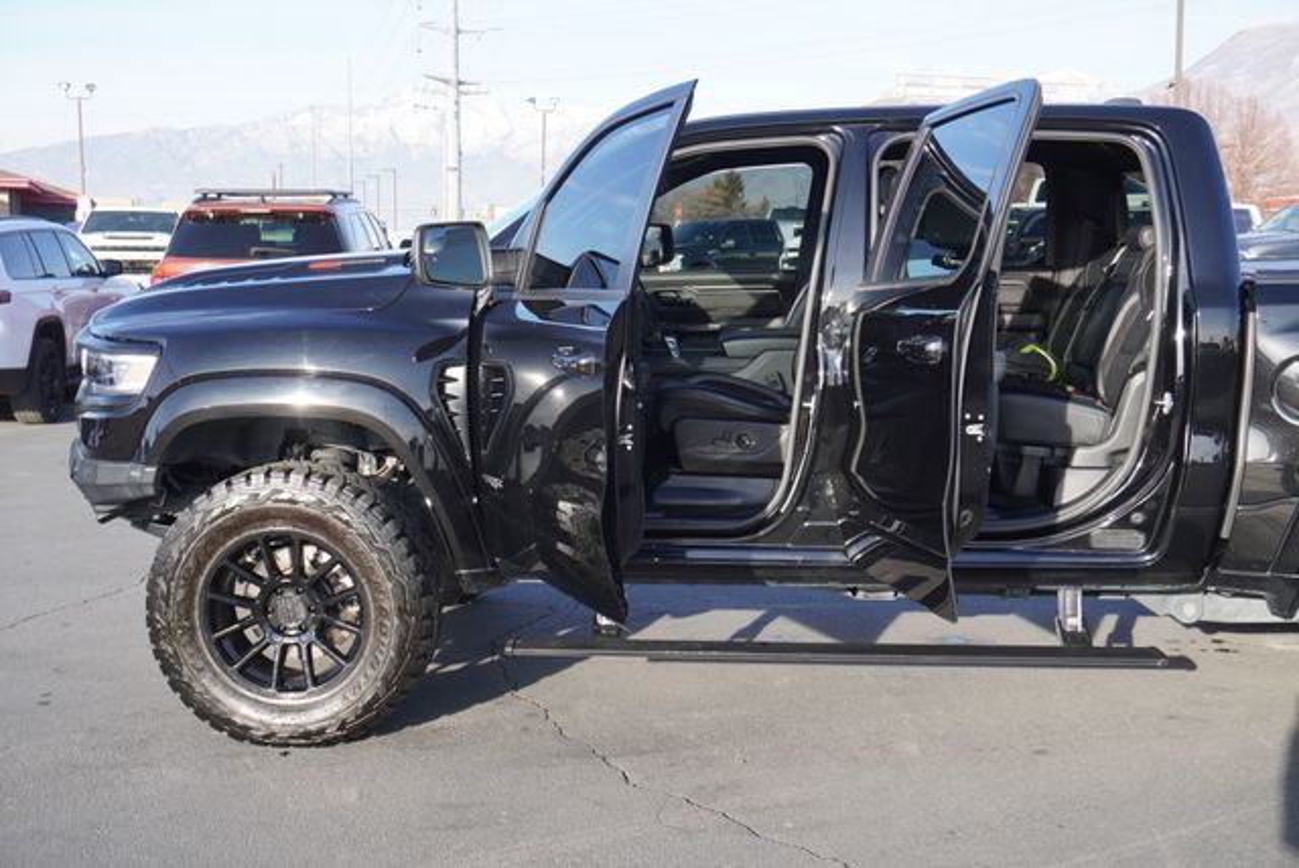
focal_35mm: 42
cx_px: 650
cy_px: 434
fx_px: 1517
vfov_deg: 32.0
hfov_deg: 46.4
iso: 100
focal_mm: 28
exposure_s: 1/125
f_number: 6.3
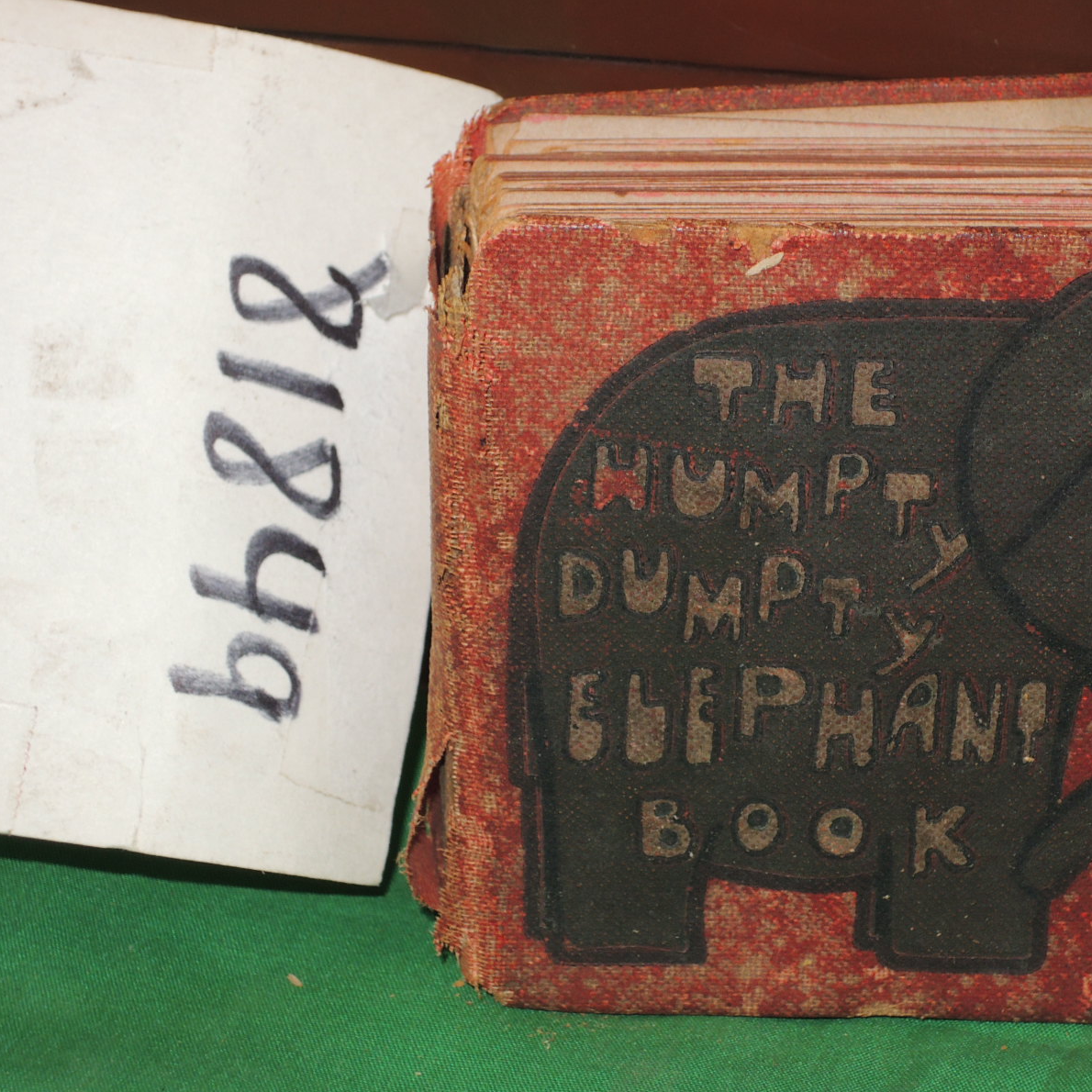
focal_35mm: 101
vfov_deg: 17.2
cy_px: 550
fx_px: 3605
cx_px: 714
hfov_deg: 17.2
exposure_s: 1/60
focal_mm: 15.2
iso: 200
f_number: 5
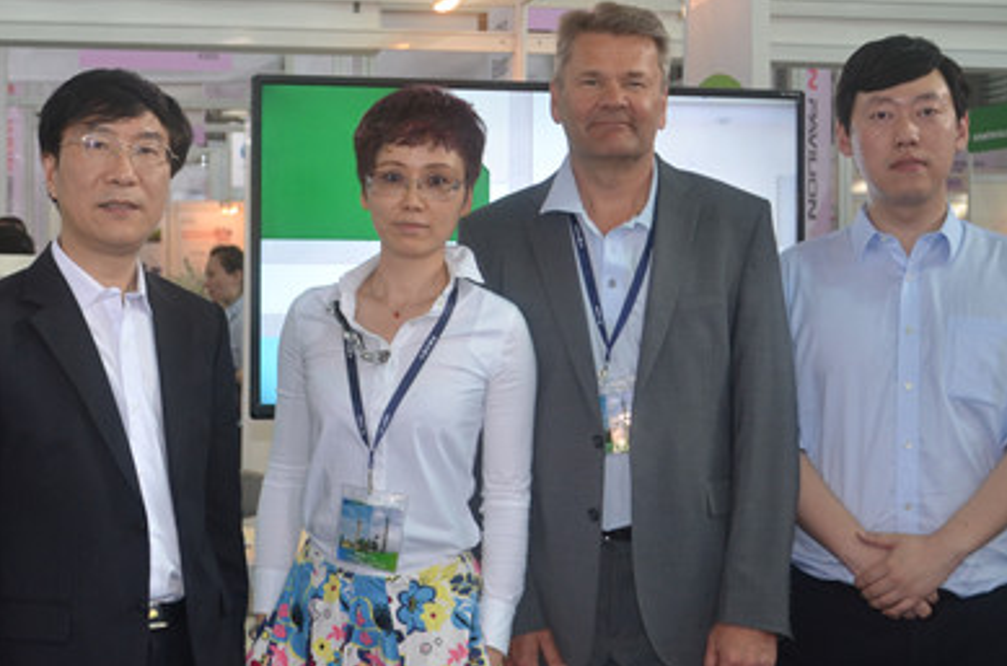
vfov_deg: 21.4
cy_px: 285
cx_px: 399
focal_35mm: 63
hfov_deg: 31.9
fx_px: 1757
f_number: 3.8
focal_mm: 24
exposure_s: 1/80
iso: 400
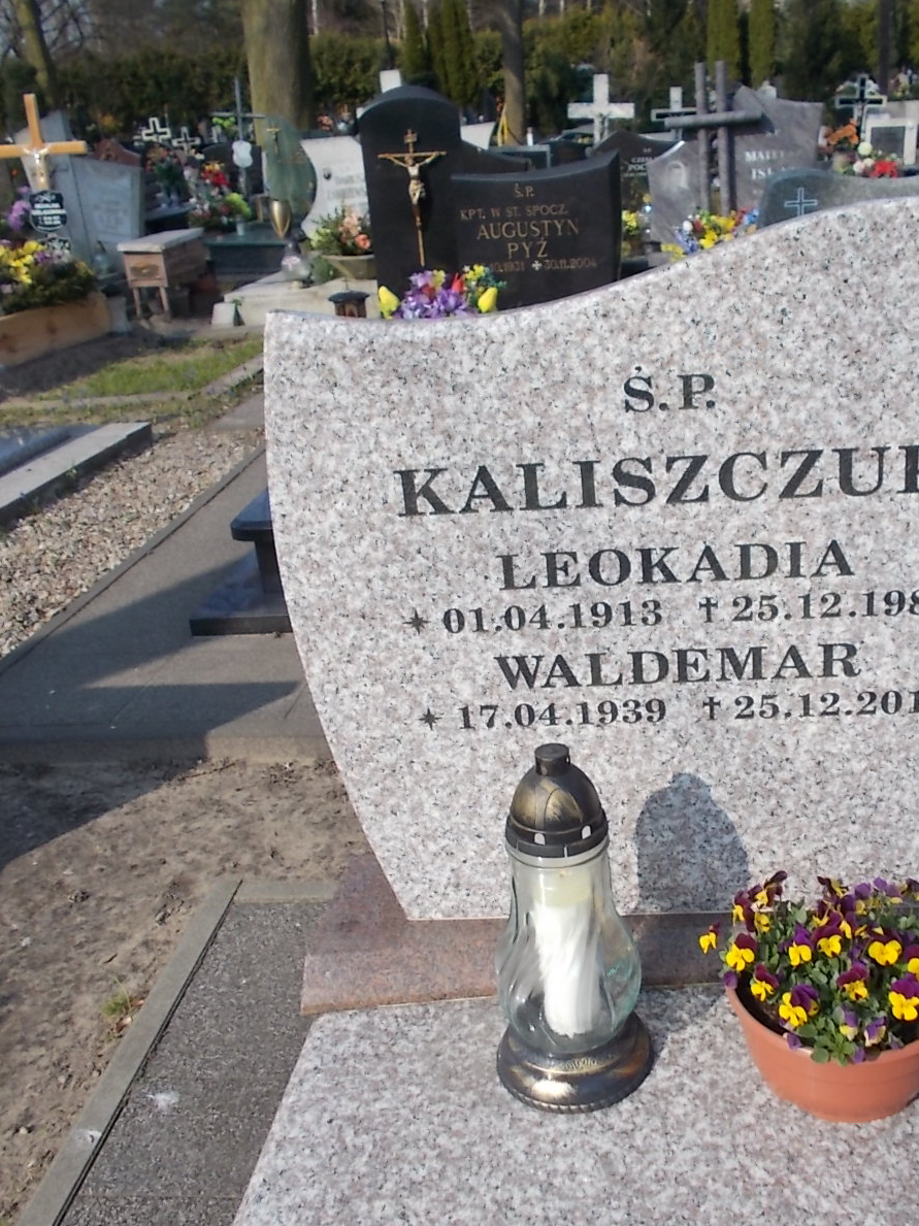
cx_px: 587
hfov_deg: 40.3
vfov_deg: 52.6
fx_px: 1240
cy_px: 616
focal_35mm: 35
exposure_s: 1/125
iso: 80
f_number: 8
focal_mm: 4.6
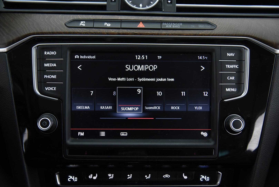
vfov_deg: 28.1
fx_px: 372
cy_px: 94
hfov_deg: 41.1
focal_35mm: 48
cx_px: 140
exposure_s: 1/40
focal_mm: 48
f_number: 4
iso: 4000
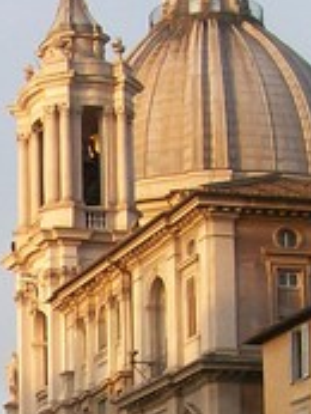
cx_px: -227
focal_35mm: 166
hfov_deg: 8.6
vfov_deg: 11.4
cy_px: 632
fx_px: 1986
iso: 80
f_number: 2.7
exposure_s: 1/279
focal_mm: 6
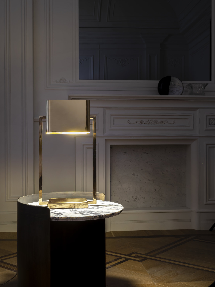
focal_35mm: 49
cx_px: 108
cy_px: 144
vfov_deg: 38.9
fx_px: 406
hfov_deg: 29.7
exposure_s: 2
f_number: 16
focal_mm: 62.4
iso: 100
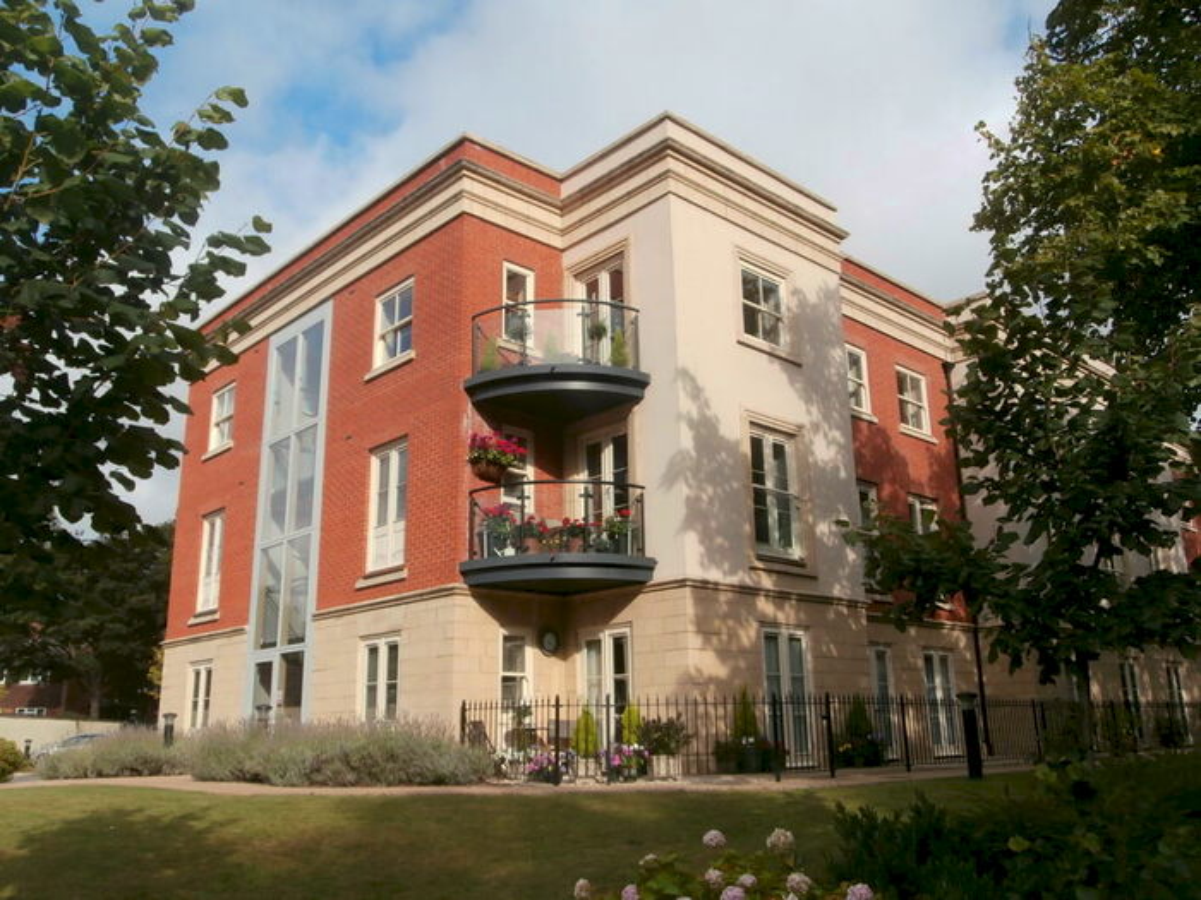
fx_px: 1041
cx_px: 600
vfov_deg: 46.8
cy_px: 450
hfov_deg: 60.0
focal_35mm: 30
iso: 100
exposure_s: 1/800
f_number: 3.5
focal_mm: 5.36
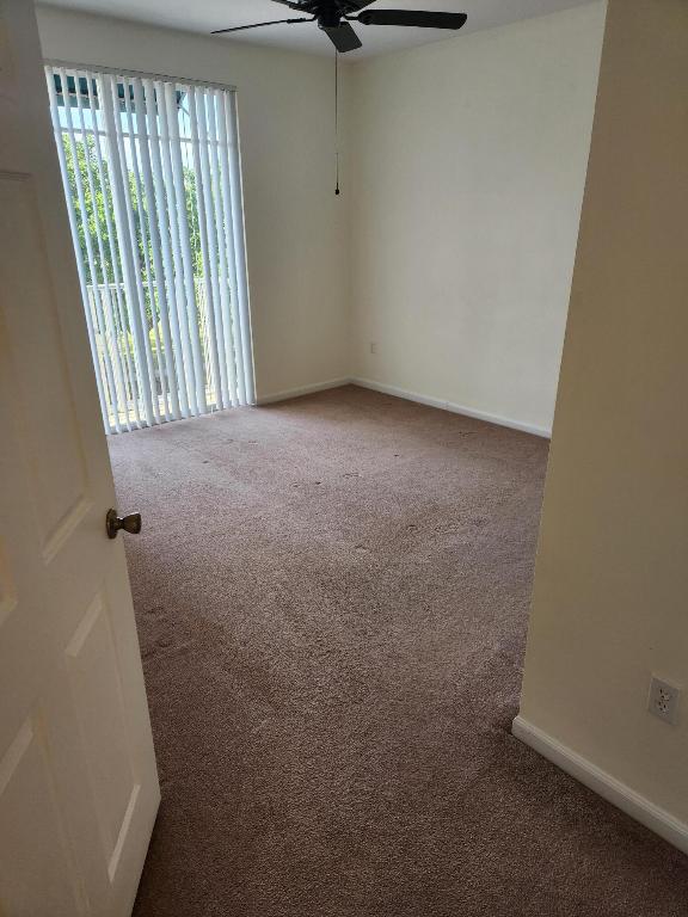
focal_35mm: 23
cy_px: 458
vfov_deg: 73.9
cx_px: 344
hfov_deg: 58.9
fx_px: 610
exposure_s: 1/180
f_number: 1.8
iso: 160
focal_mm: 5.4
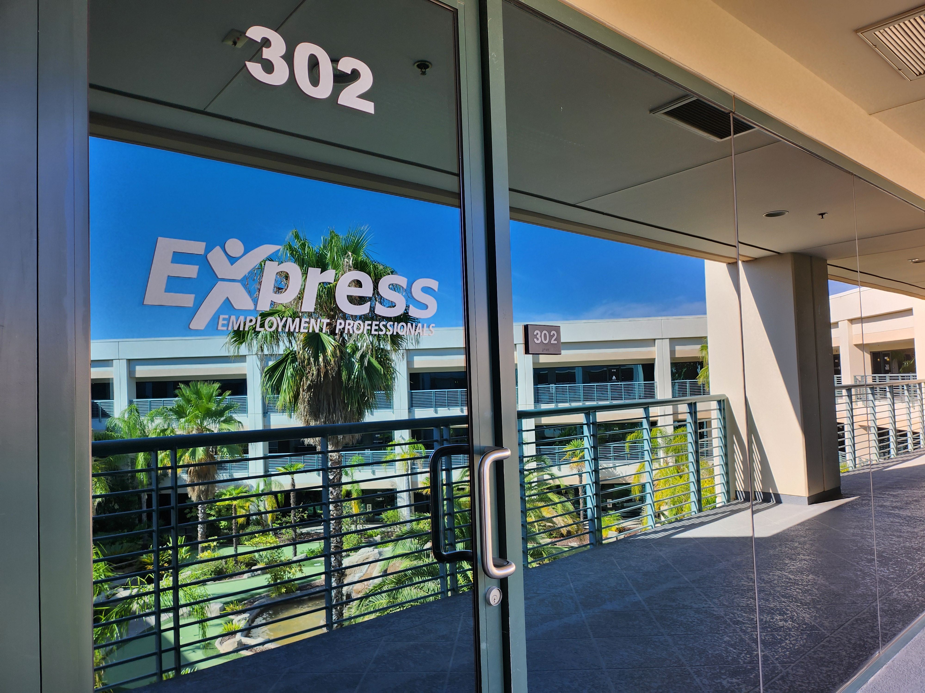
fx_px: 641
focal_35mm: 24
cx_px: 462
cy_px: 346
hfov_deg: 71.6
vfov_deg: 56.8
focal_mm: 5
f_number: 1.8
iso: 50
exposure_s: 1/322
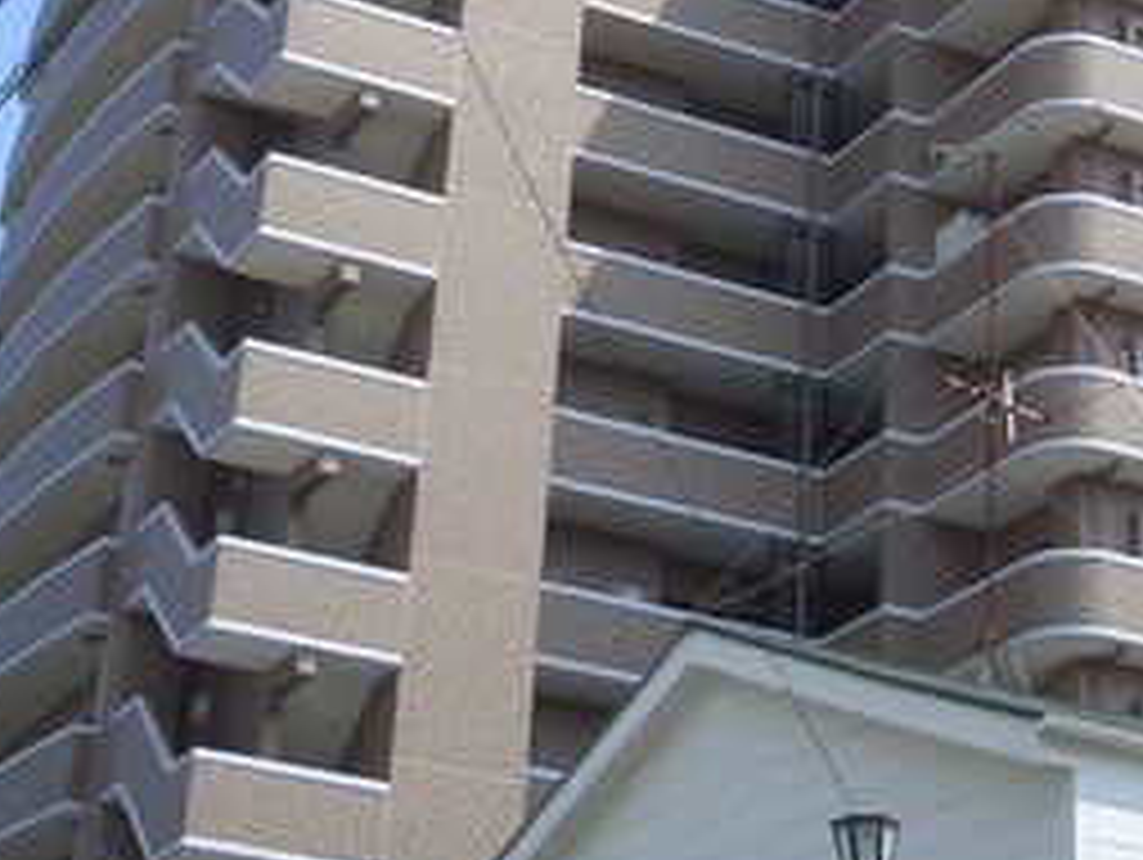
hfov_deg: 22.9
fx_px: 2809
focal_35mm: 85
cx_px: 774
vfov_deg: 17.1
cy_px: 68
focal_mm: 4.8
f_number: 4
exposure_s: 1/500
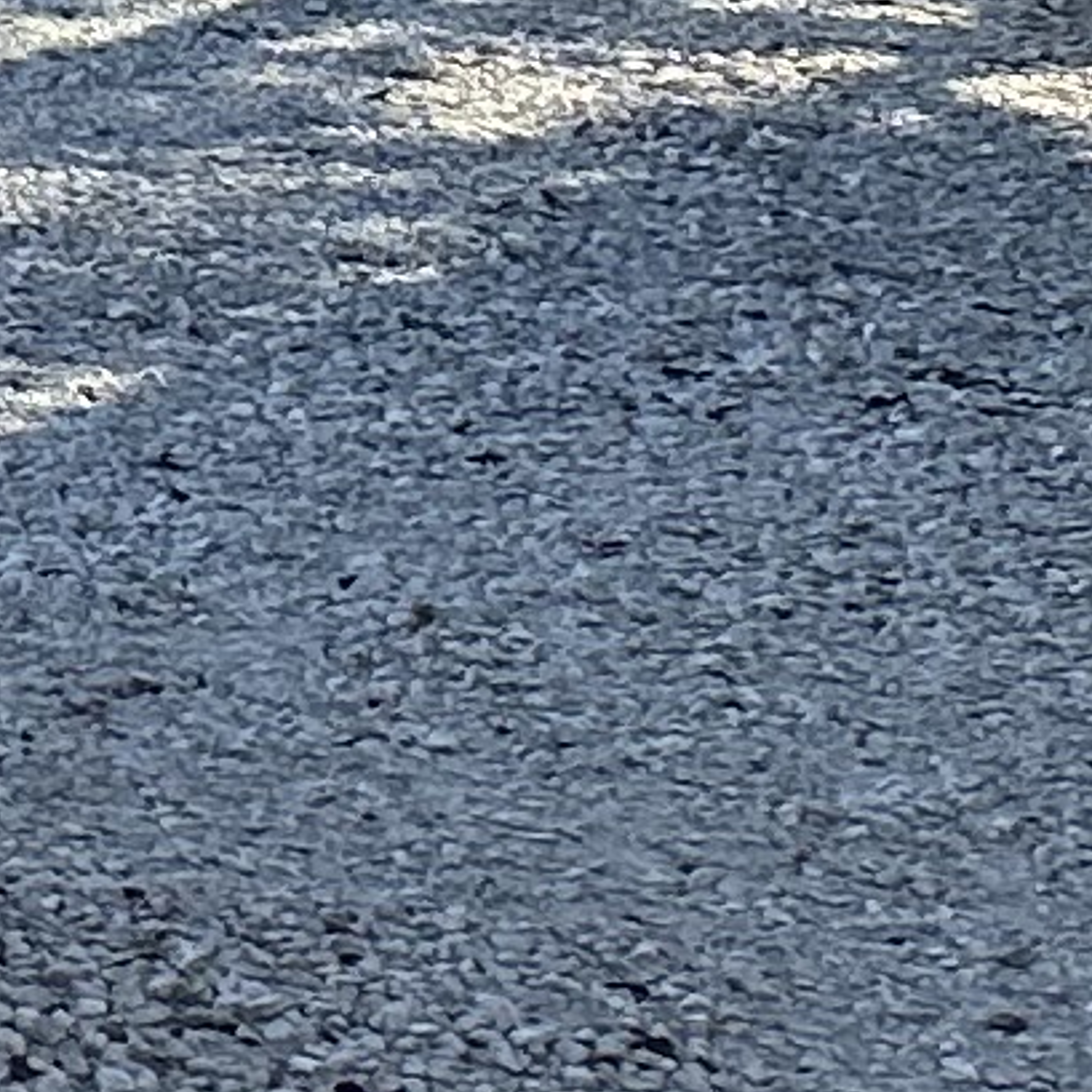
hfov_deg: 6.0
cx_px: -4160
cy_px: 339
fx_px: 7459
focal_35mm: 209
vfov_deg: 8.4
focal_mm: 6.86
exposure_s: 1/1393
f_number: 1.78
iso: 80
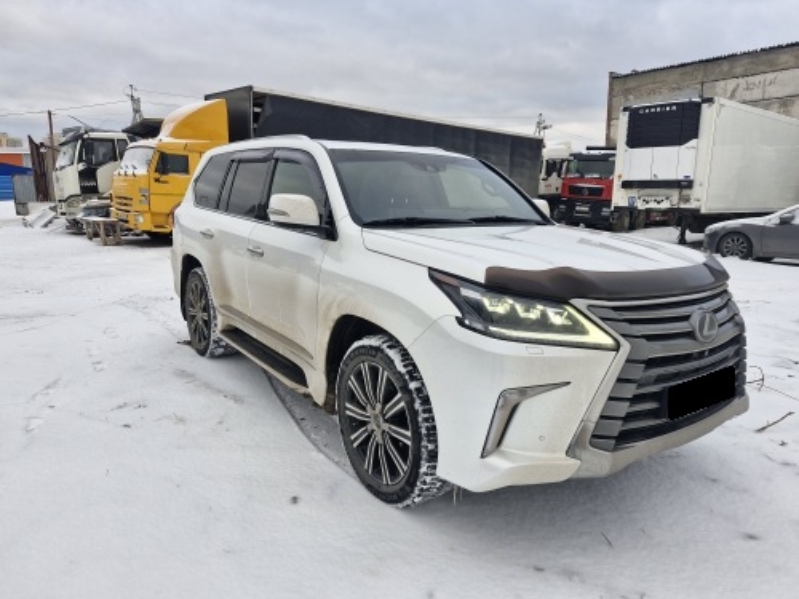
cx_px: 400
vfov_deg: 58.9
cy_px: 300
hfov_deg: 73.9
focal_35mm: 23
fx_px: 531
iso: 50
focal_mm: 5.54
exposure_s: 1/180
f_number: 1.8
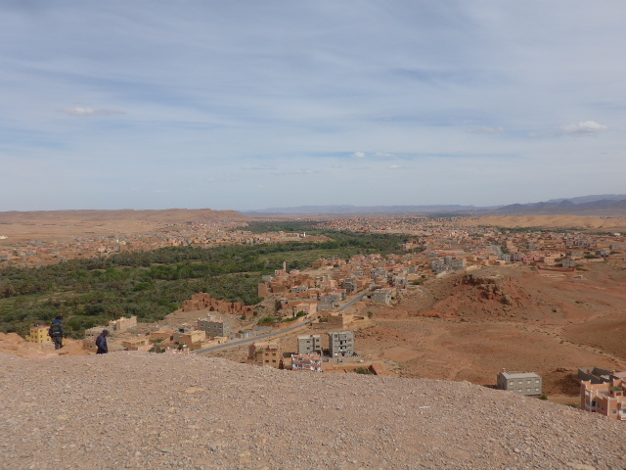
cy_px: 235
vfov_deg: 48.2
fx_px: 524
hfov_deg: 61.7
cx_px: 313
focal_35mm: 29
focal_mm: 6
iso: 80
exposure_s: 1/2000
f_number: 3.2
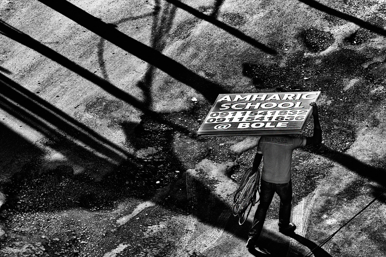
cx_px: 193
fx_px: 3214
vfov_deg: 4.6
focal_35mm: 300
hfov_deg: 6.9
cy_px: 128
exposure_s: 1/250
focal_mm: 200
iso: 200
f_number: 9.5
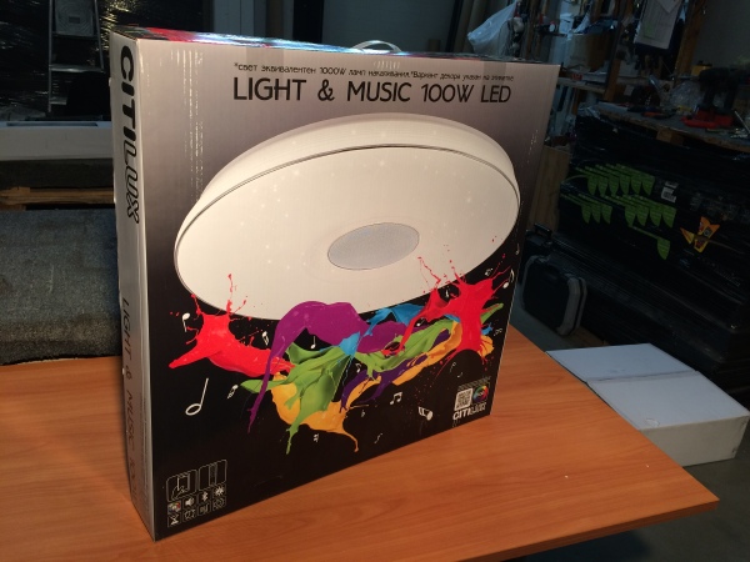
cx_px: 375
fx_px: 628
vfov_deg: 48.2
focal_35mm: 29
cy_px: 281
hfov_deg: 61.7
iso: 40
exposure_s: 1/33
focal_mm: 4.15
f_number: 2.2
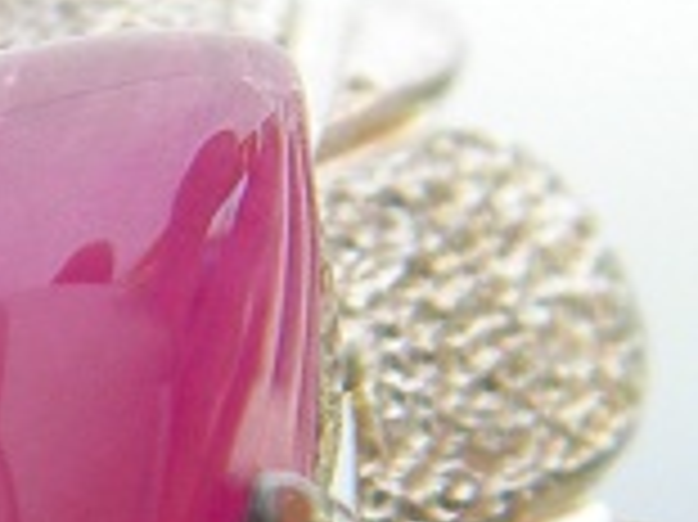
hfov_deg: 11.4
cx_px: -293
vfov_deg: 8.8
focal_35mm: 167
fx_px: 3365
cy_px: 468
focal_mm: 6.3
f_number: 3.3
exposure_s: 1/9.8
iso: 100
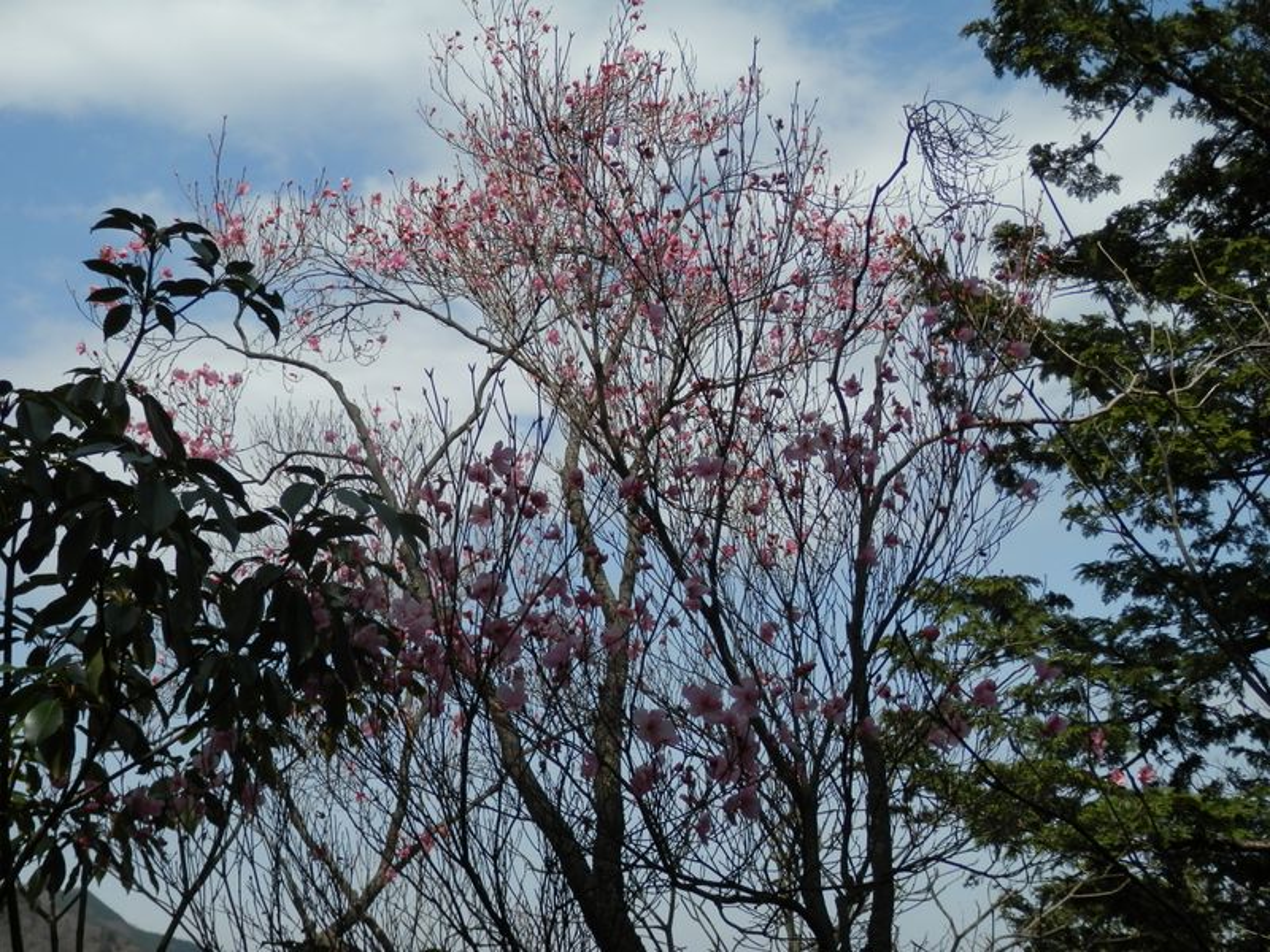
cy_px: 476
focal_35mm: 40
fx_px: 1468
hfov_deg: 46.8
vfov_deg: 36.0
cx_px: 635
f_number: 10.4
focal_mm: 7.3
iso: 80
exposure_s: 1/160
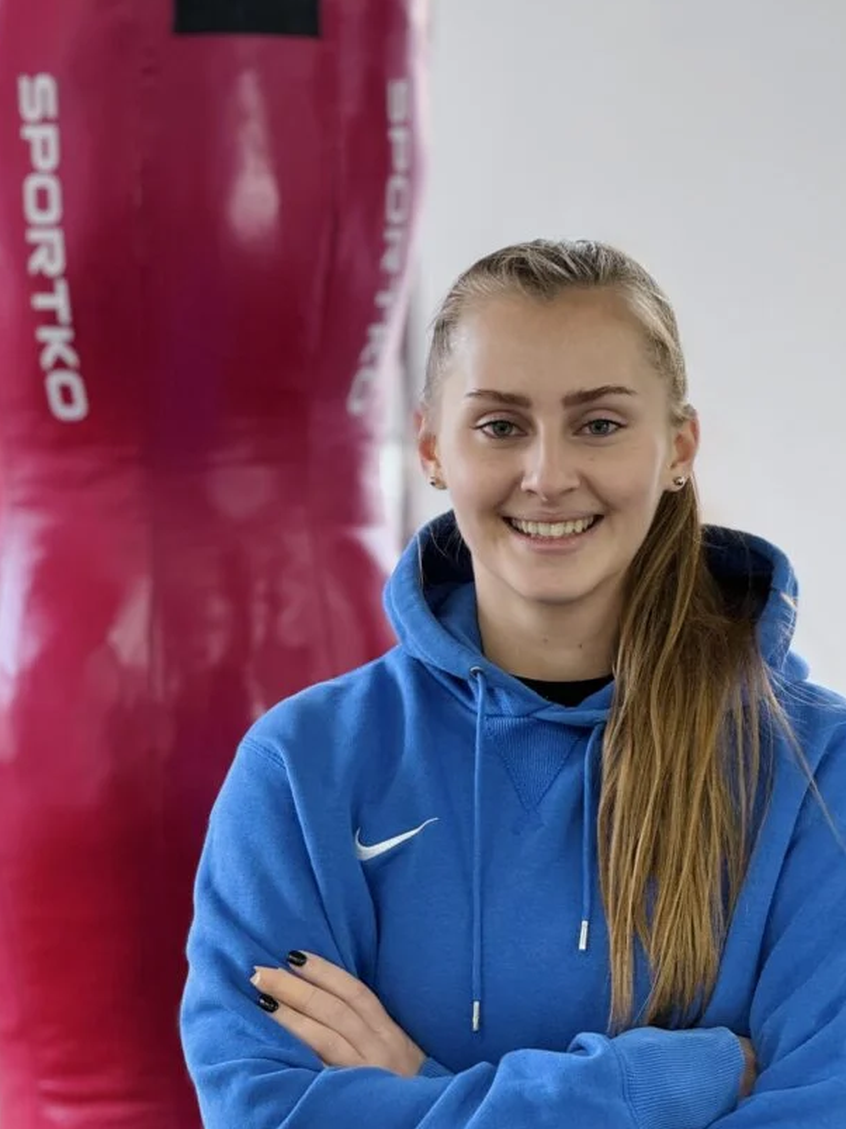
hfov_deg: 9.7
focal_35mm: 153
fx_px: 4987
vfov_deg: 12.9
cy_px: 499
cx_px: 413
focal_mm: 15.66
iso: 160
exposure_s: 1/50
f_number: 2.8
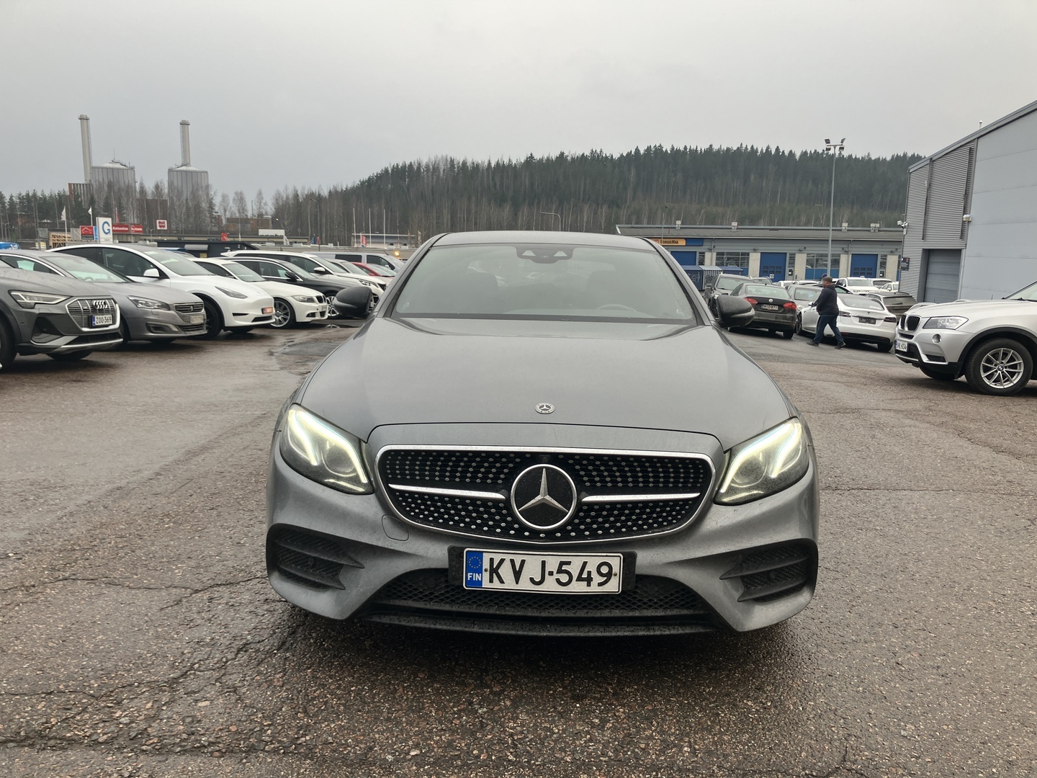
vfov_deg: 49.7
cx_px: 518
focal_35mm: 28
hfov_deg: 63.4
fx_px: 839
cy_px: 389
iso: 25
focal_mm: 3.99
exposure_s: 1/139
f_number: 1.8
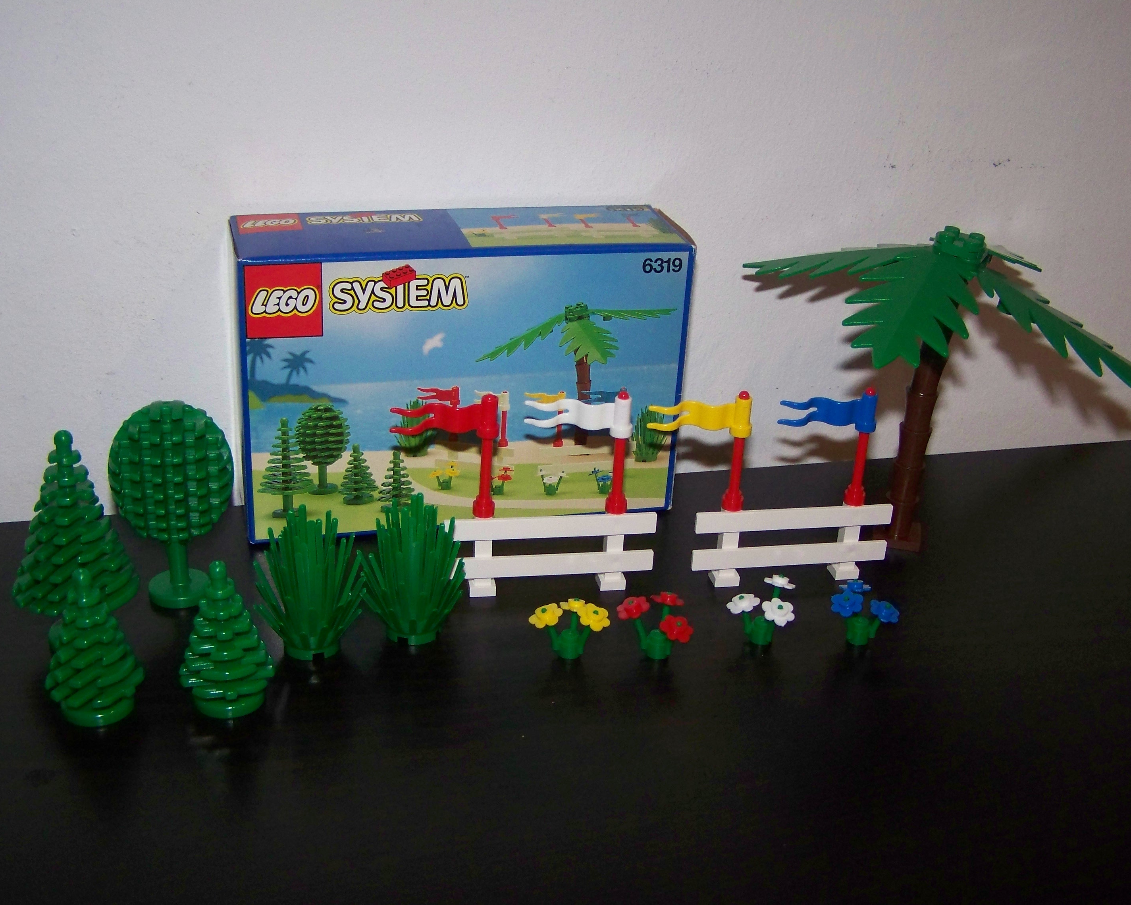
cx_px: 563
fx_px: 1339
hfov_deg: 45.8
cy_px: 454
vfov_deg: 37.3
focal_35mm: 40
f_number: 2.8
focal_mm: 6.3
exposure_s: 1/30
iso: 200
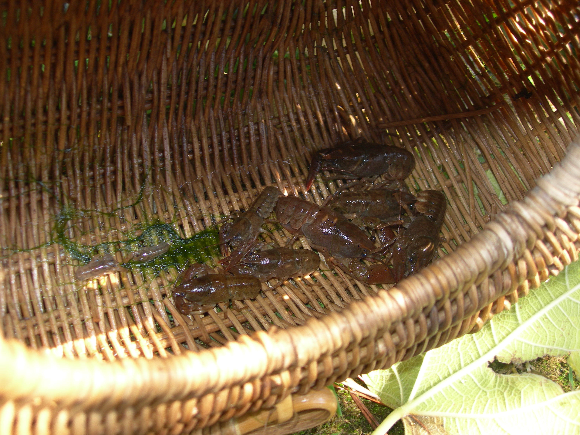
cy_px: 218
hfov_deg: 49.0
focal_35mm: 38
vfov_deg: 37.7
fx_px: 637
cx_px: 290
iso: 50
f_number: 2.8
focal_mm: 7.8
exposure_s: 1/30
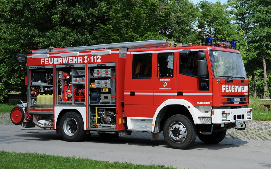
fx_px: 513
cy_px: 87
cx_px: 136
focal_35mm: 70
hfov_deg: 29.6
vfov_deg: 18.7
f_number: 5.6
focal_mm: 45
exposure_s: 1/640
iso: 200
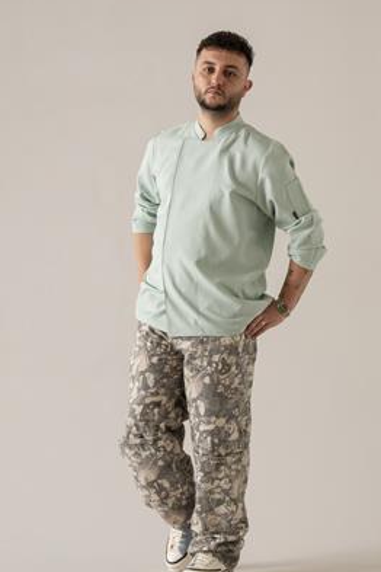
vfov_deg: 15.8
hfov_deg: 10.5
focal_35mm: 130
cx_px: 201
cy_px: 295
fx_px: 2064
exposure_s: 1/160
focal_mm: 110
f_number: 11
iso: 320
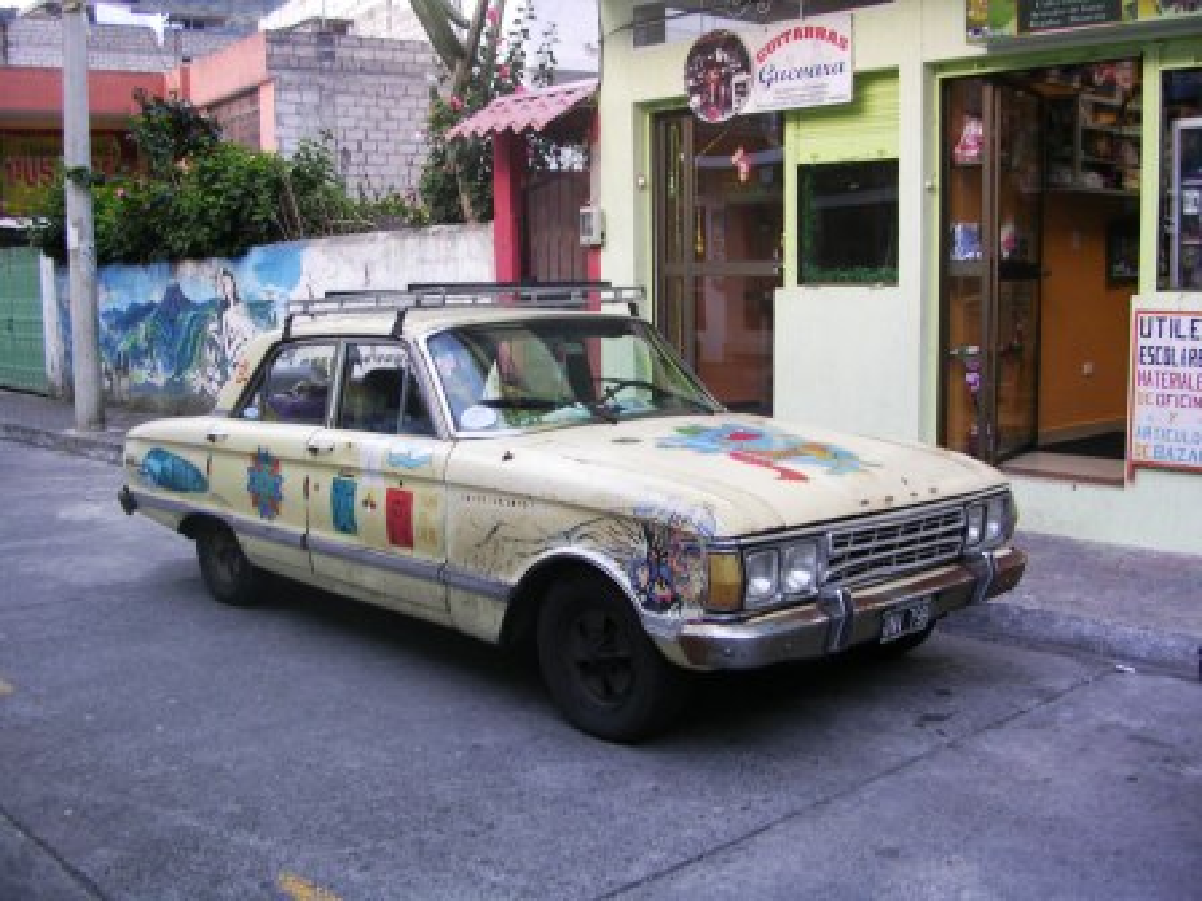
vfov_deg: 37.7
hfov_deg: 49.0
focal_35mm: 38
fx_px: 1320
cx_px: 601
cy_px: 450
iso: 50
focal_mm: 5.8
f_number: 2.8
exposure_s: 1/39.2
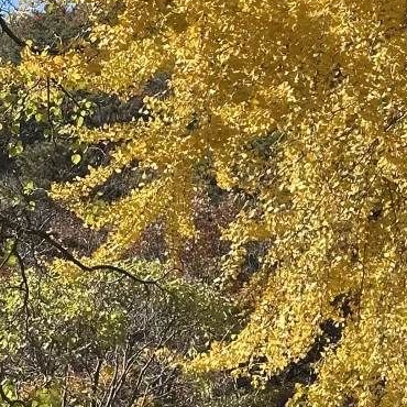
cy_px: 2
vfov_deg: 10.5
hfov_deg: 10.3
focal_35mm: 165
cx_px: 551
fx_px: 2195
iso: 64
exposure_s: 1/1848
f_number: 1.78
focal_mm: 6.86
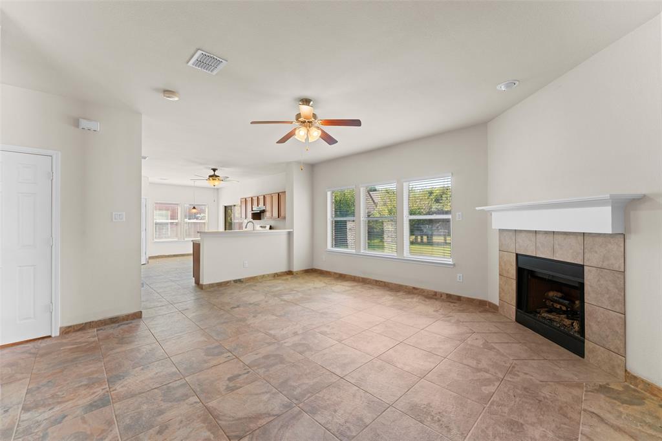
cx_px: 331
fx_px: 257
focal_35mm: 14
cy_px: 220
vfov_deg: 81.2
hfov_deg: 104.3
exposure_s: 1/8
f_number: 9
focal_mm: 14
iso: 640
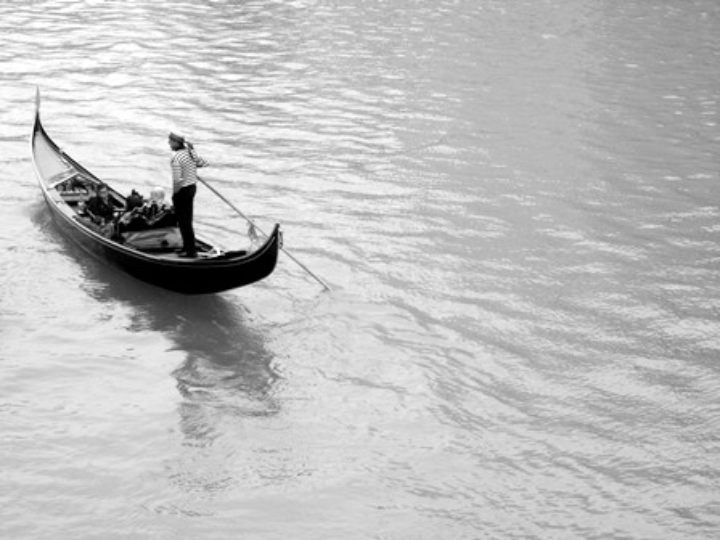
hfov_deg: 17.4
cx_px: 360
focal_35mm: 113
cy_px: 270
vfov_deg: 13.1
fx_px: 2350
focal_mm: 23.4
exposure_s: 1/50.3
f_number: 8.2
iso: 64
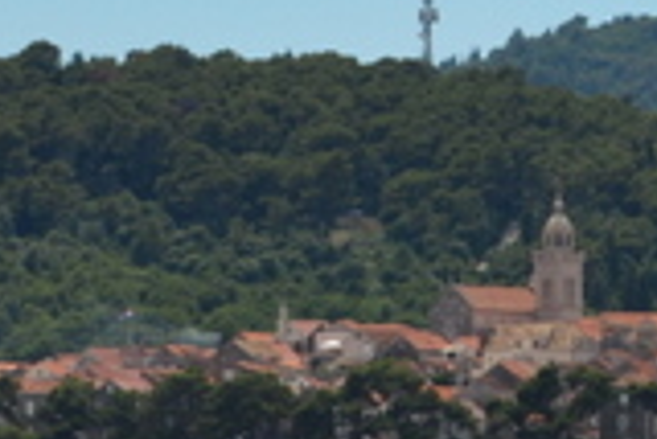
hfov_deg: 5.0
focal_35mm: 414
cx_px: 320
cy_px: -152
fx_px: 7553
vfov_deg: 3.3
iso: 100
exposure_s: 1/250
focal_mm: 55
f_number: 8
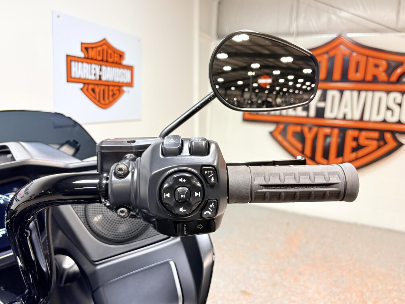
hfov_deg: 65.3
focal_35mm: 27
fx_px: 316
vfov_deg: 51.4
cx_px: 206
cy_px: 149
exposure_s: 1/120
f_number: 1.6
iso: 80
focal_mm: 5.96
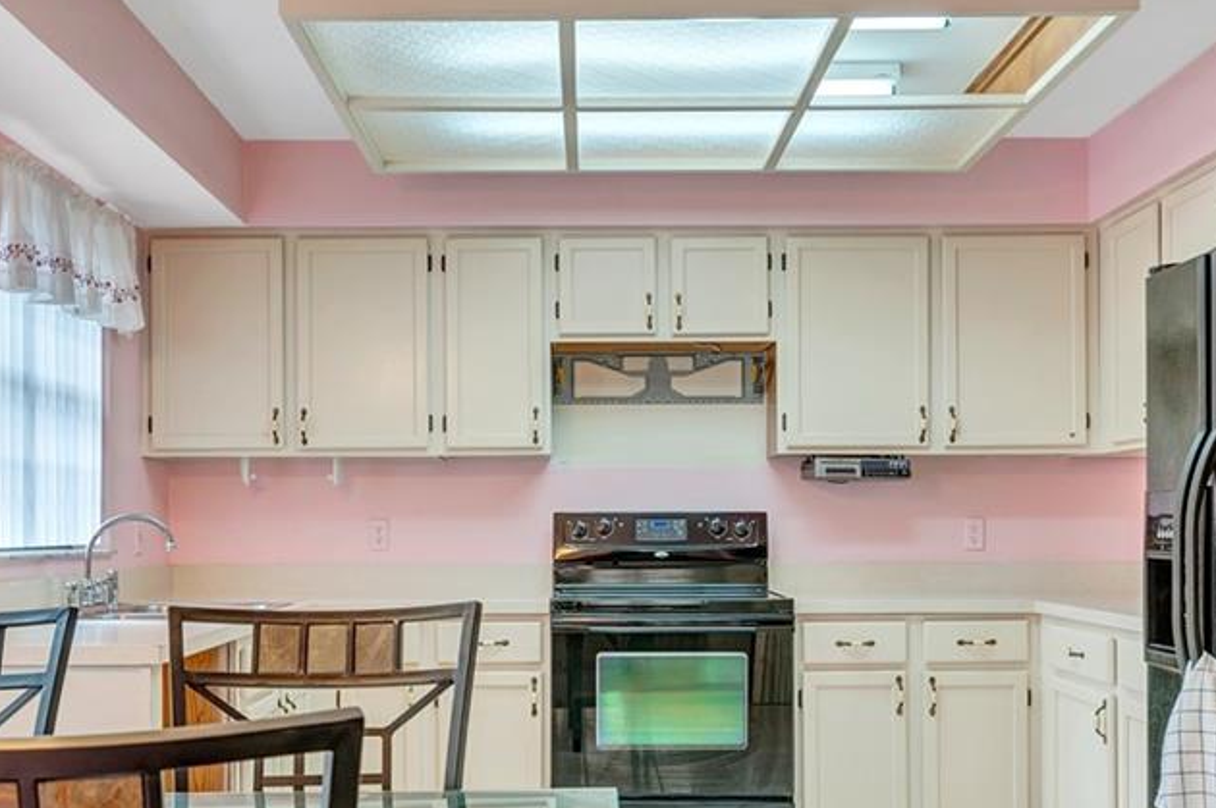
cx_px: 550
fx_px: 1316
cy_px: 514
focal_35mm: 39
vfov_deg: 34.0
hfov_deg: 49.5
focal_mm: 24
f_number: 8
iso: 320
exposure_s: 1/80
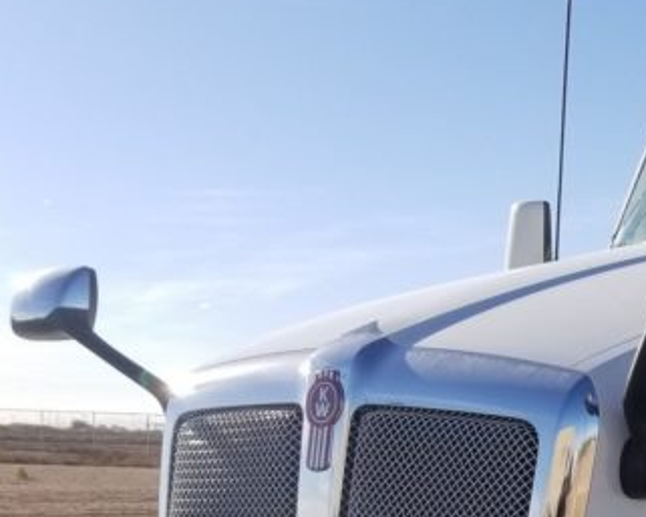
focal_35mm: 77
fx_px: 1473
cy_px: 516
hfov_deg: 21.1
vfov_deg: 19.4
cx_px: 961
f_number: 1.7
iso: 50
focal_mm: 4.25
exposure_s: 1/2376
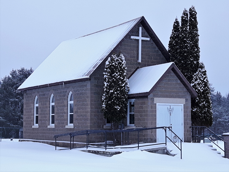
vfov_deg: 45.4
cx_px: 114
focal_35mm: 31
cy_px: 86
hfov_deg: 58.4
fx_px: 205
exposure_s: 1/100
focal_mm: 3.7
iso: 40
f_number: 1.9
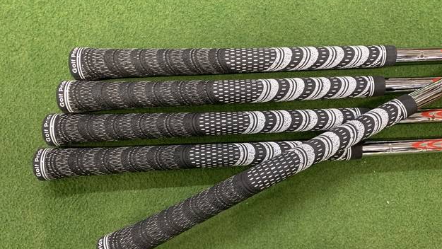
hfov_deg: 66.0
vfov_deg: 40.2
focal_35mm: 29
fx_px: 340
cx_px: 226
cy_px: 130
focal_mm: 4.25
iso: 320
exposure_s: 1/60
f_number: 1.8
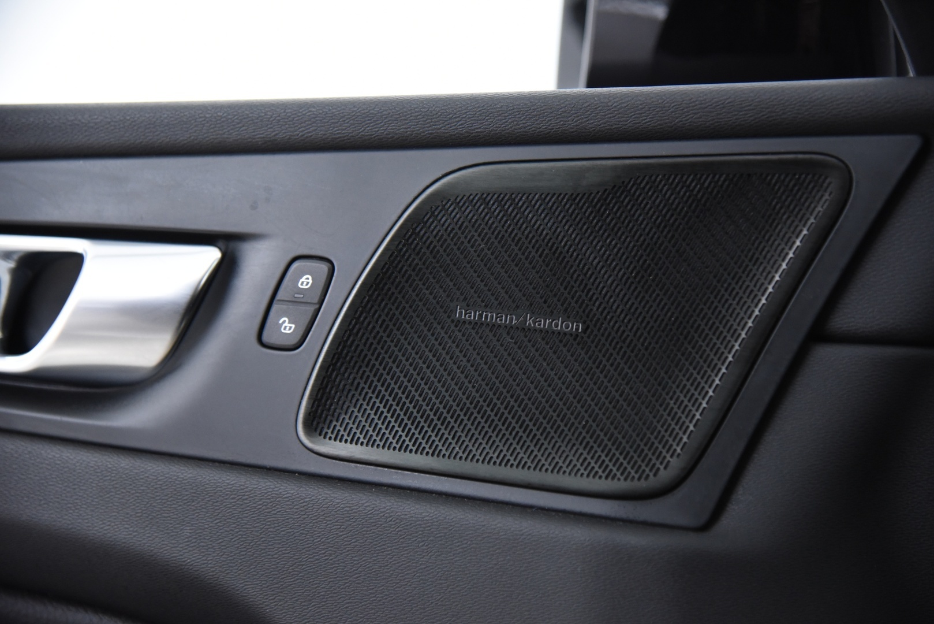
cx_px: 467
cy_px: 312
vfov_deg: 17.5
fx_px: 2024
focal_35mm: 78
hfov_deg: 26.0
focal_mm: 78
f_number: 4
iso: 4000
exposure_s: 1/30
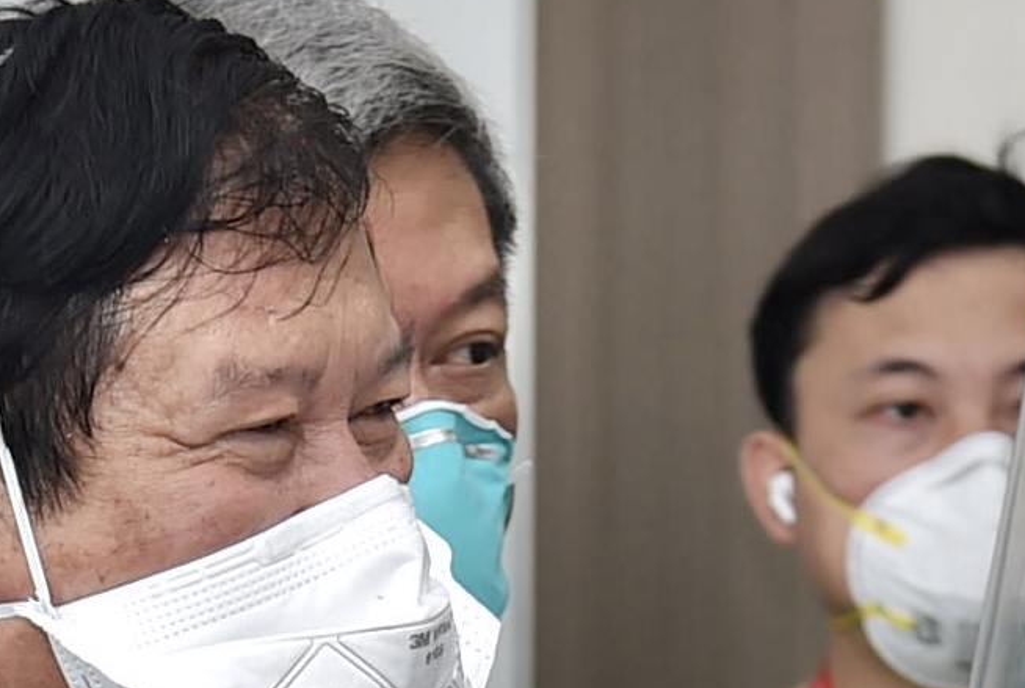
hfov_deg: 9.2
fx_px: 6391
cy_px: 1156
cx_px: 668
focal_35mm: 224
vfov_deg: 6.1
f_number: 4
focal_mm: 44
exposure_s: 1/160
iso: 400
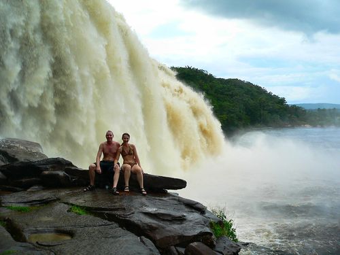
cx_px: 170
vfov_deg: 39.7
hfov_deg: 51.4
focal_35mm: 36
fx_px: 354
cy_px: 128
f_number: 3.3
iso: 80
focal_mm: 6
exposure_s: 1/100
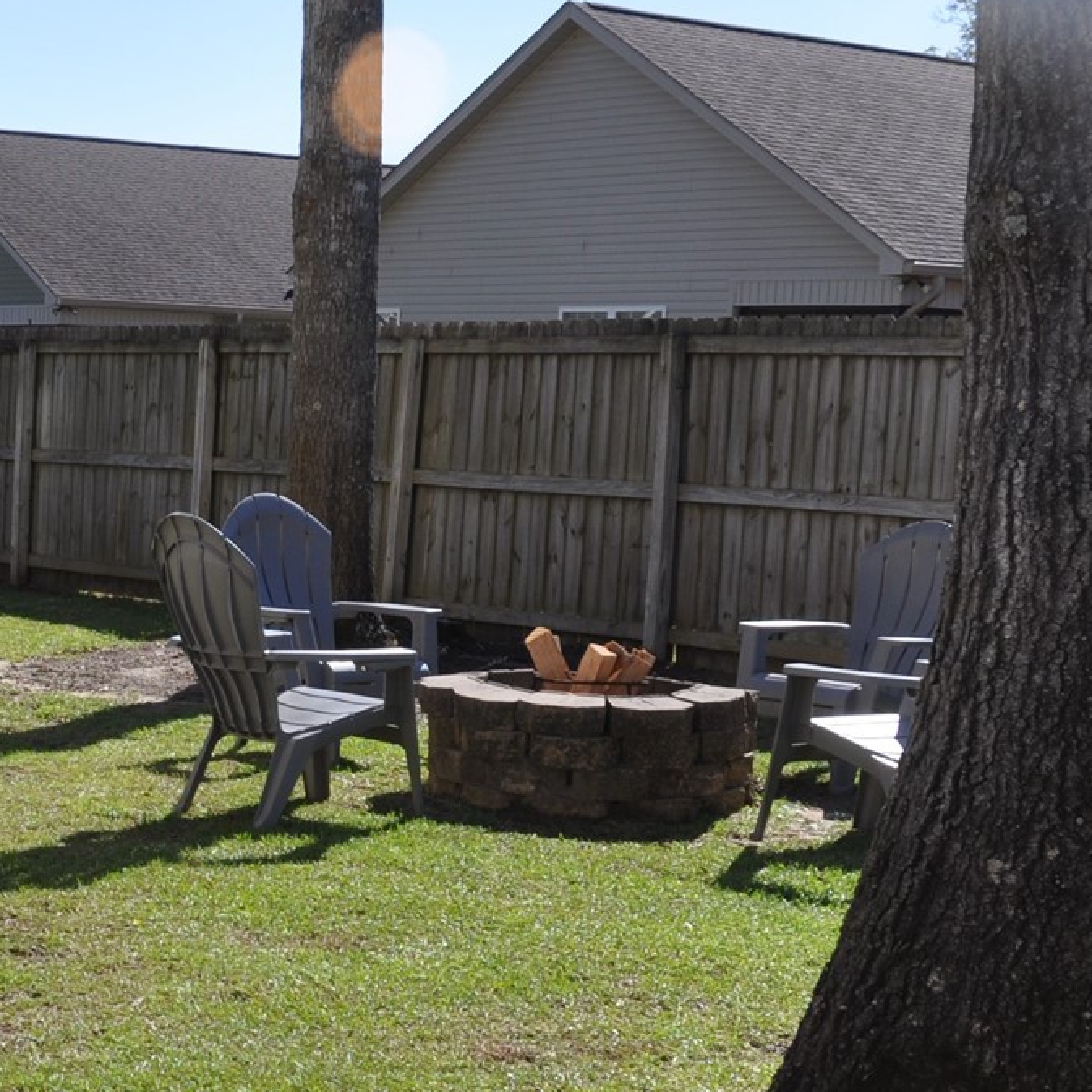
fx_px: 2641
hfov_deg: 22.3
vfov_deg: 23.0
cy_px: 864
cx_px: -57
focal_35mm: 74
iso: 200
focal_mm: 18
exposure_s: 1/320
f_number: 9
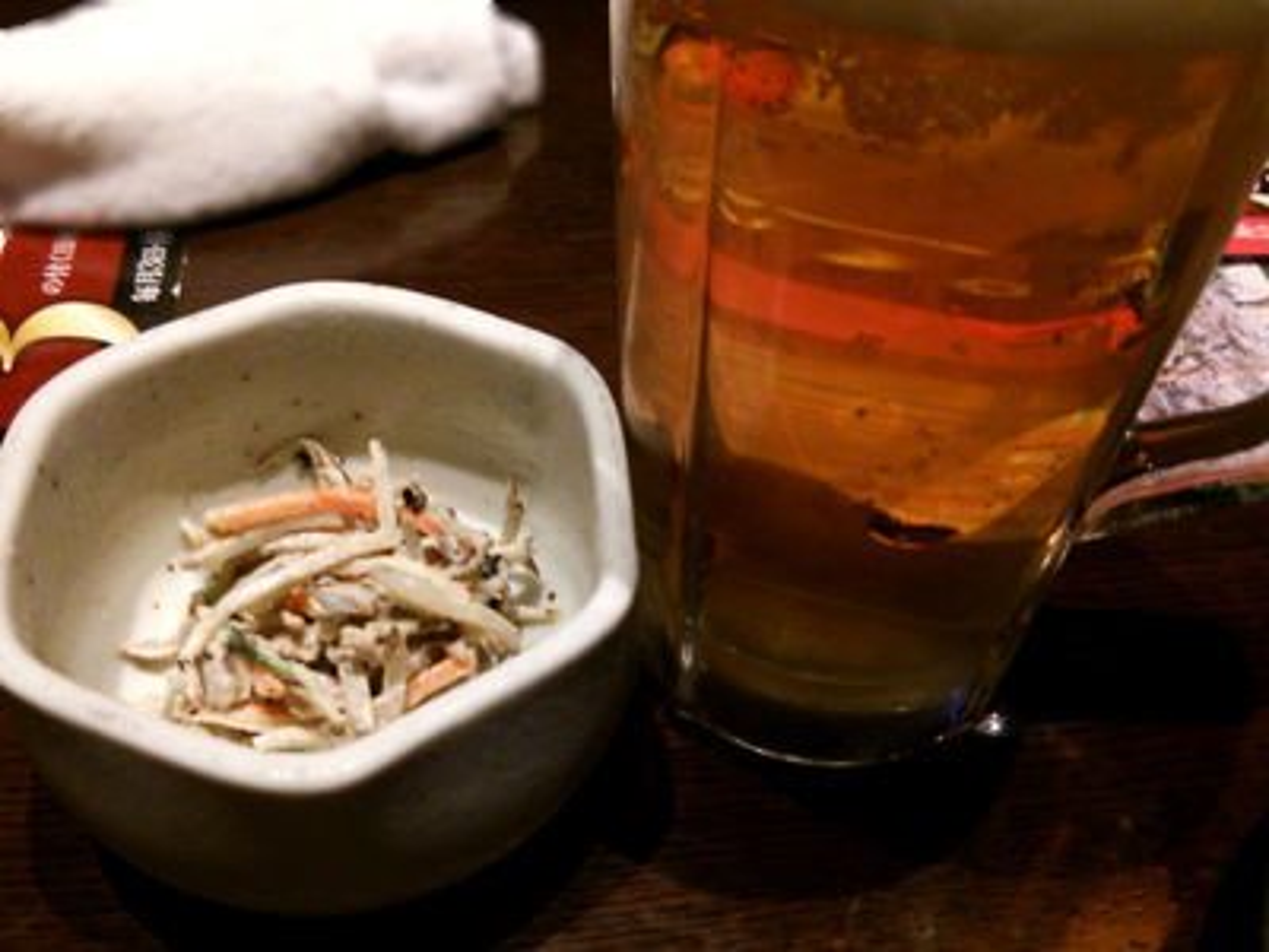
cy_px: 476
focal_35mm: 30
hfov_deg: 60.0
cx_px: 634
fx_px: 1100
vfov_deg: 46.8
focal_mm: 4.06
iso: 160
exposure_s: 1/43
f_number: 1.94
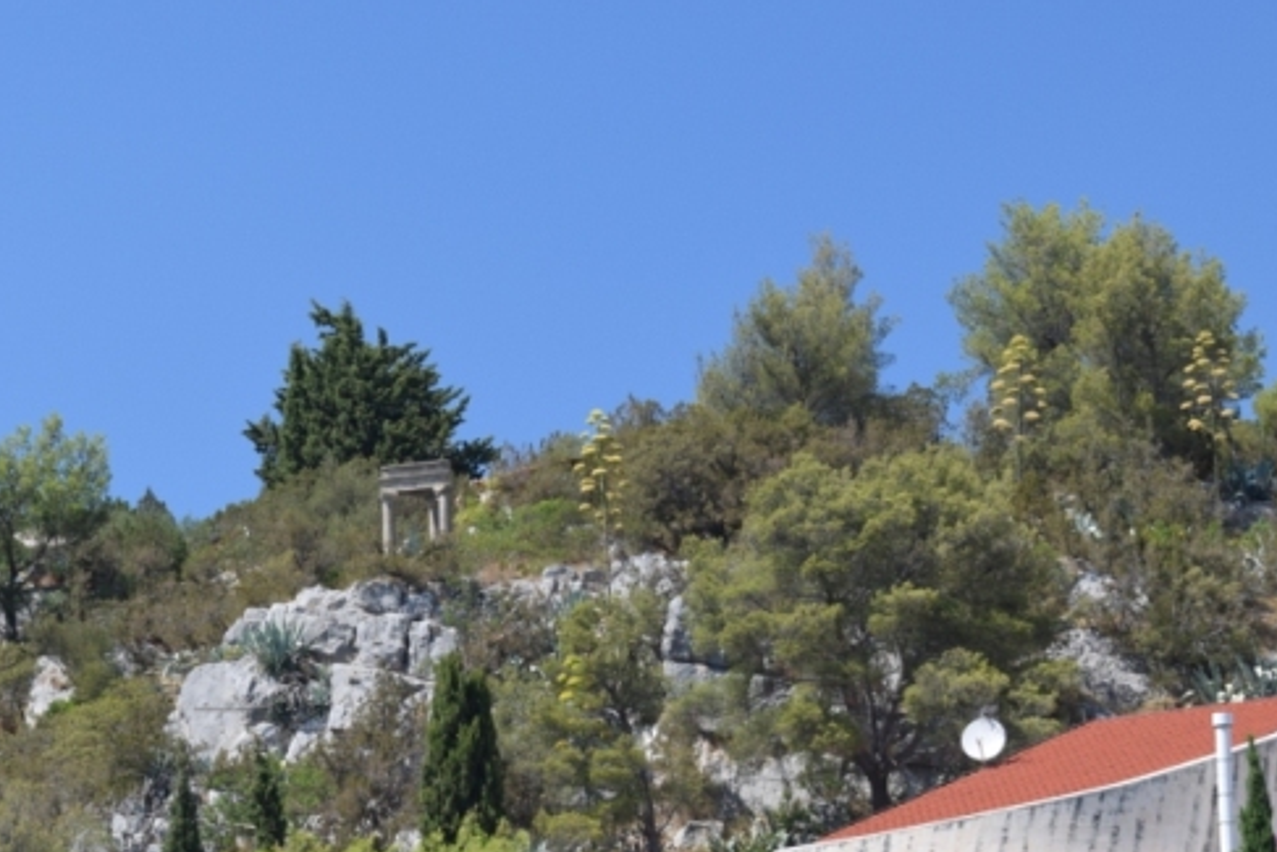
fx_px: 4890
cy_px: 602
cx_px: 307
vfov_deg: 9.9
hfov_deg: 14.8
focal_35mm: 138
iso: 250
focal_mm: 55
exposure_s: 1/125
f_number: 9
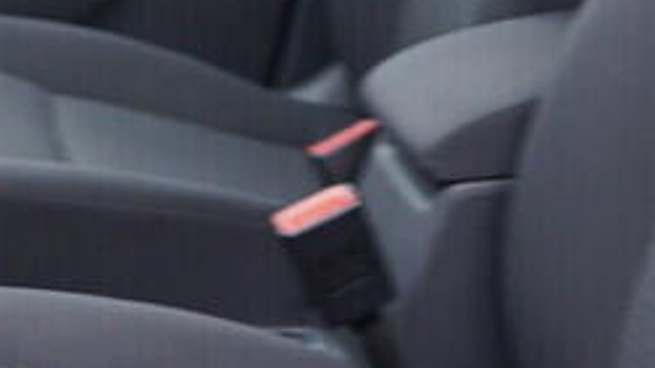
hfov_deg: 13.9
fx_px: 2692
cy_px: 59
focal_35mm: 155
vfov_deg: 7.8
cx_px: 260
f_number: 2.8
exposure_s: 1/40
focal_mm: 24
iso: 200
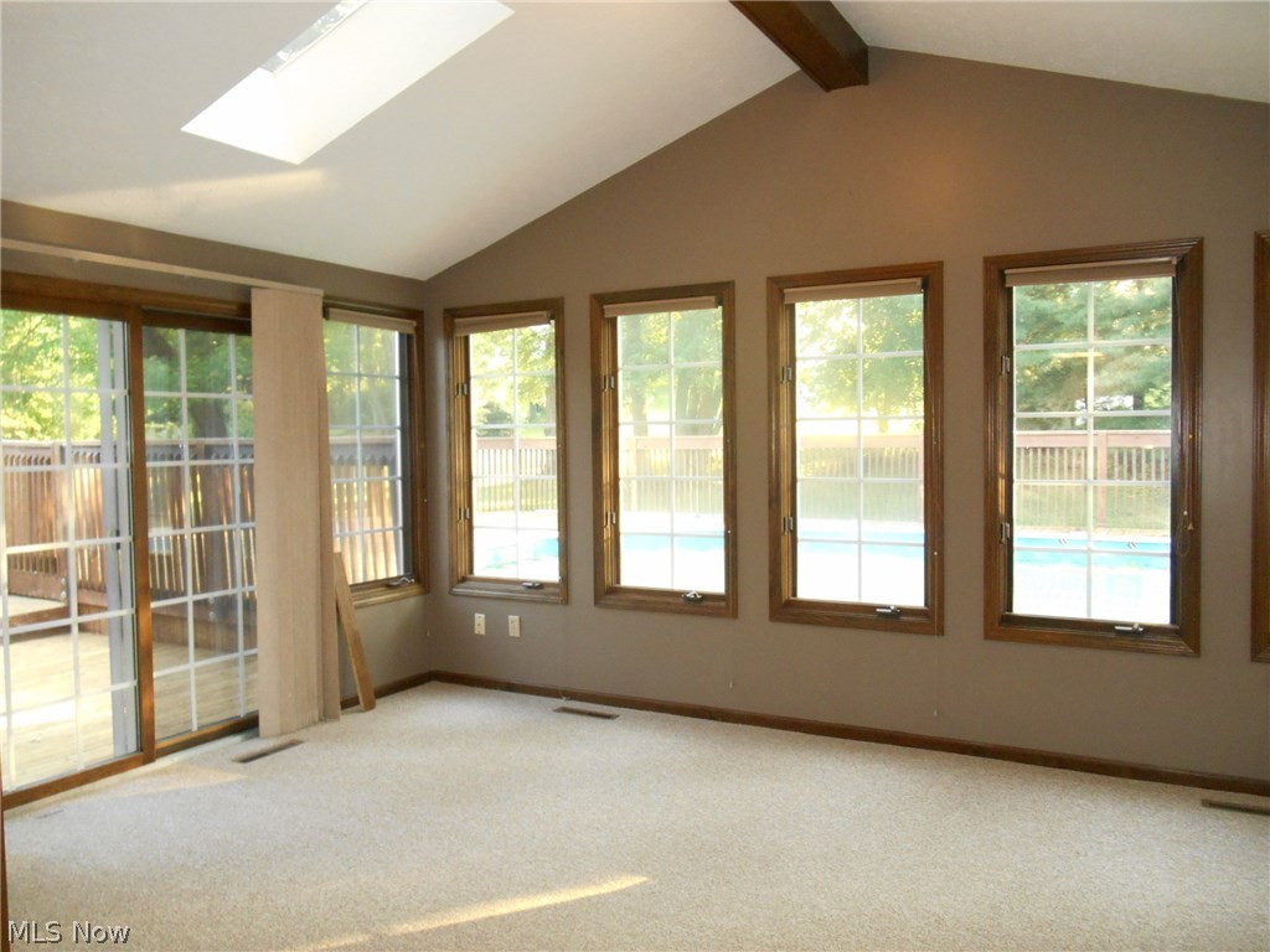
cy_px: 476
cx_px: 635
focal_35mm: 26
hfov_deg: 67.3
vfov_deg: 53.1
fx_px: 954
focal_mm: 4.7
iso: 400
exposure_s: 1/25
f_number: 3.4
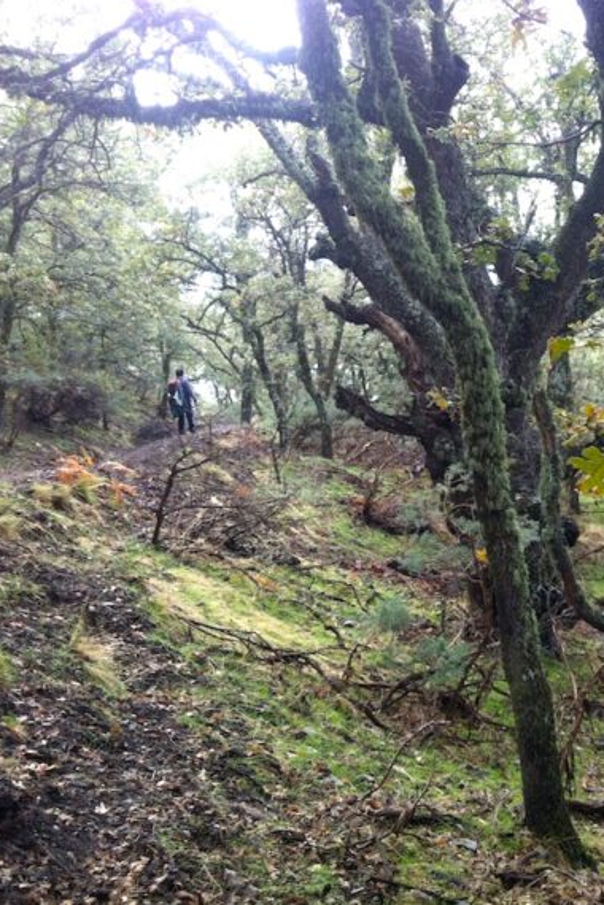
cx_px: 536
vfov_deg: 40.3
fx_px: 1233
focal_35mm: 49
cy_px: 451
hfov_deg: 26.7
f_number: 2.8
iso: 100
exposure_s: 1/60
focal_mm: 3.85
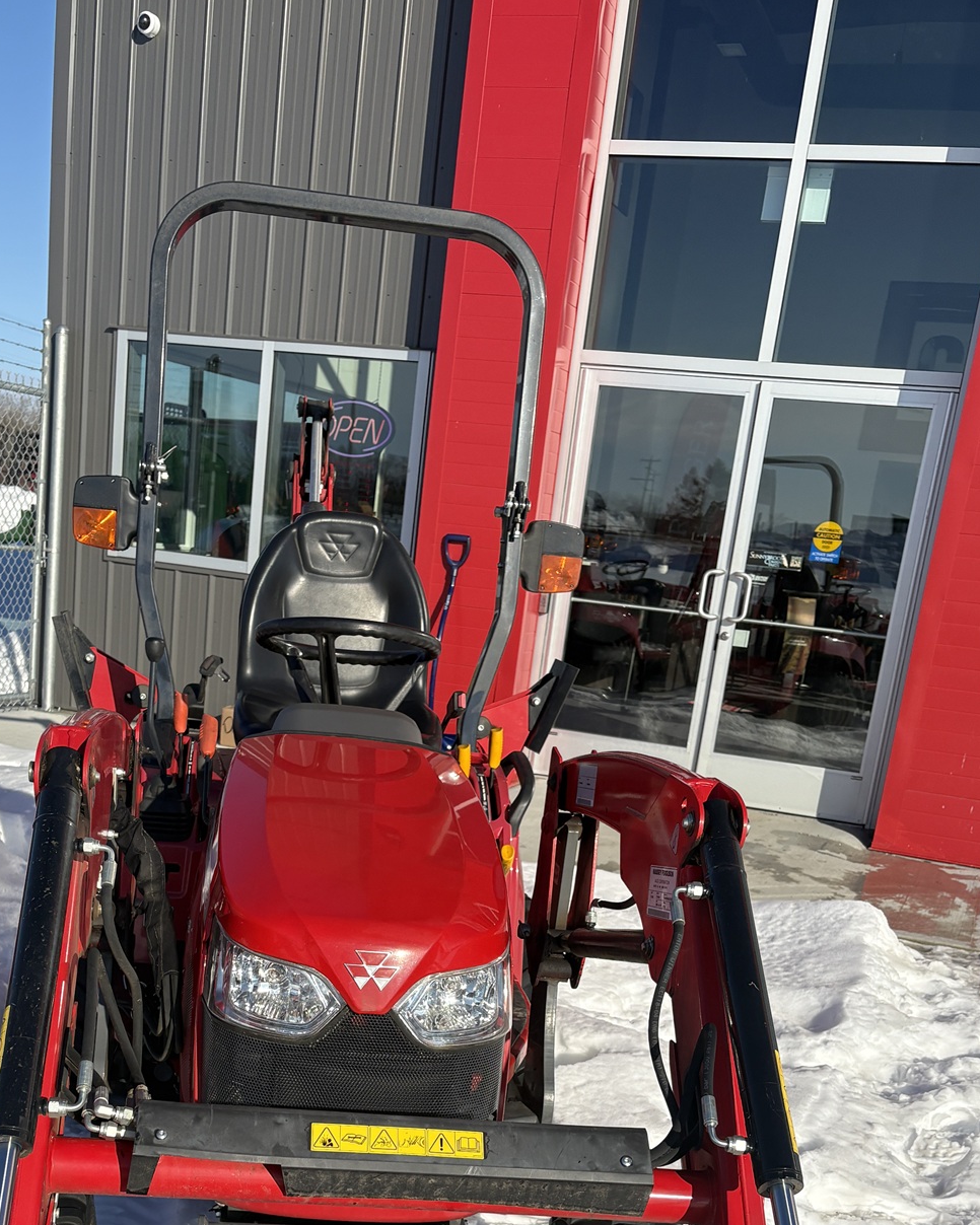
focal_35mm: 42
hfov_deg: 35.5
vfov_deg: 41.8
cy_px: 995
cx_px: 388
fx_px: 1523
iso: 50
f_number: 1.6
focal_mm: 5.96
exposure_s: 1/4608
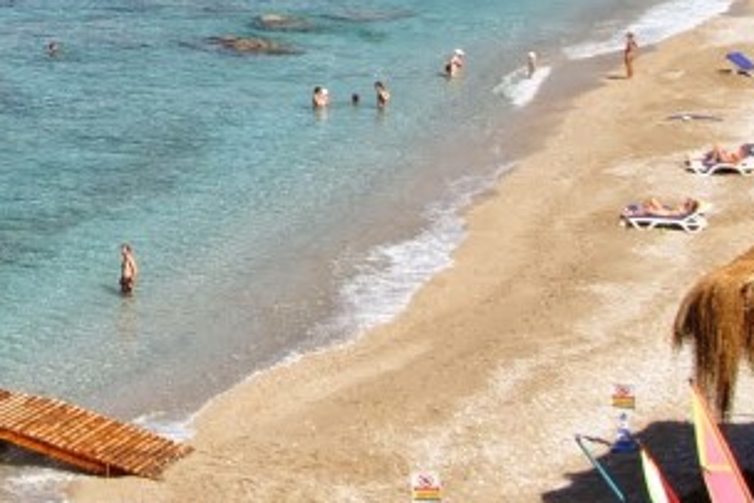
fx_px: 2850
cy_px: -52
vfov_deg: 10.0
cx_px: -326
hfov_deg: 14.2
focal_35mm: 136
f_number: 8
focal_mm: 24
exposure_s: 1/250
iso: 100
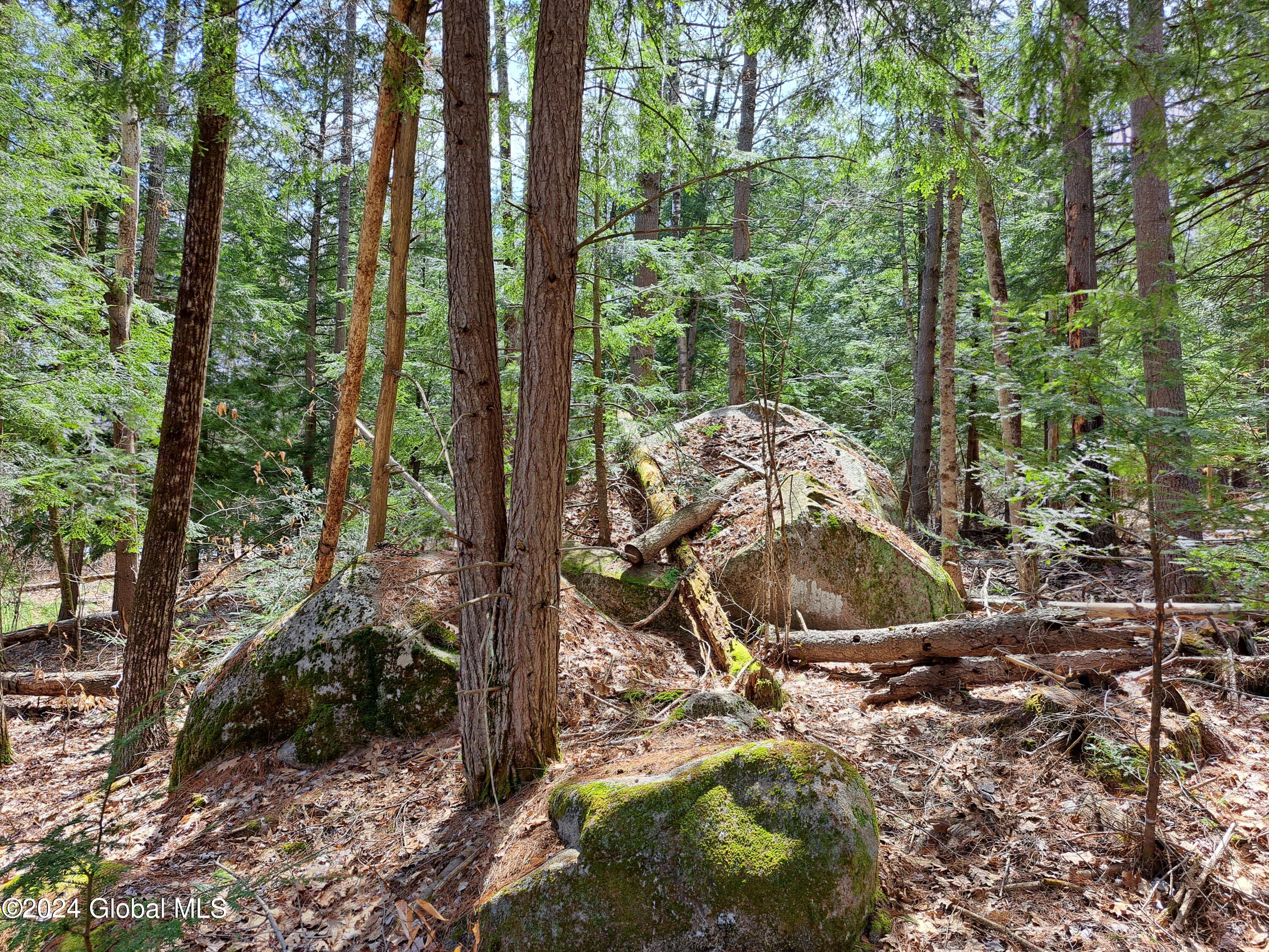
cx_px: 634
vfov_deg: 56.8
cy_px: 476
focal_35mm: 24
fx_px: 880
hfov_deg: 71.6
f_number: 1.8
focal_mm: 5.23
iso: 50
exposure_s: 1/272
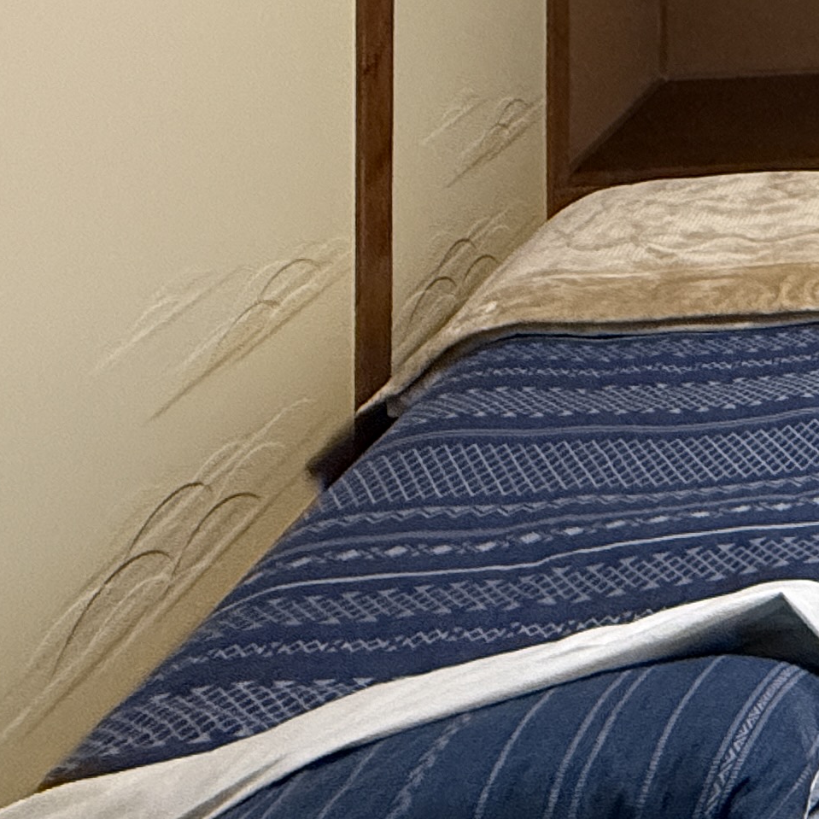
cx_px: 1453
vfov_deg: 26.9
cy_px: -281
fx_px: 1392
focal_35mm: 52
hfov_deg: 21.7
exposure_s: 1/50
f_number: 2.2
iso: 500
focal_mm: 2.22
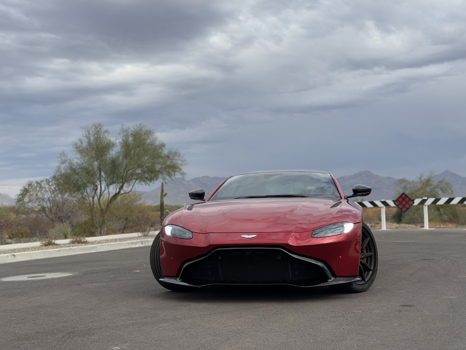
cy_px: 175
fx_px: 646
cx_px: 233
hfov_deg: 39.7
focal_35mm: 48
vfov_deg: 30.3
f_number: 1.78
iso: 64
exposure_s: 1/2415
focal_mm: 6.76
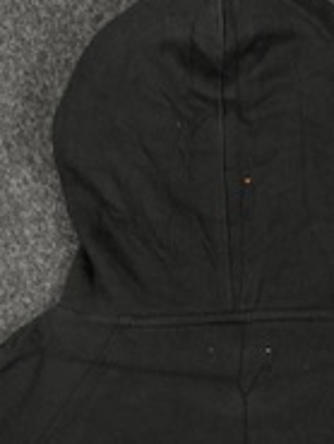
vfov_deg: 20.6
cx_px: 252
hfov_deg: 17.7
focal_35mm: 83
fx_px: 1067
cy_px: 638
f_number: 1.78
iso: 320
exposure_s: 1/100
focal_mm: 6.76
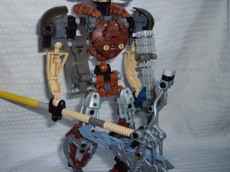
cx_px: 96
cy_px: 76
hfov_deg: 42.8
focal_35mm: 44
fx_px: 292
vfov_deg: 32.8
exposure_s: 1/45
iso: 100
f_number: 2.8
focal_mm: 5.8
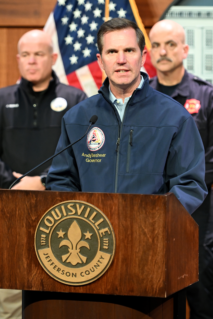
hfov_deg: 6.8
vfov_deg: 10.2
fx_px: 1794
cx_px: 106
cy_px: 160
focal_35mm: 202
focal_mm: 135
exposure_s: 1/160
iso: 1600
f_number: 2.8
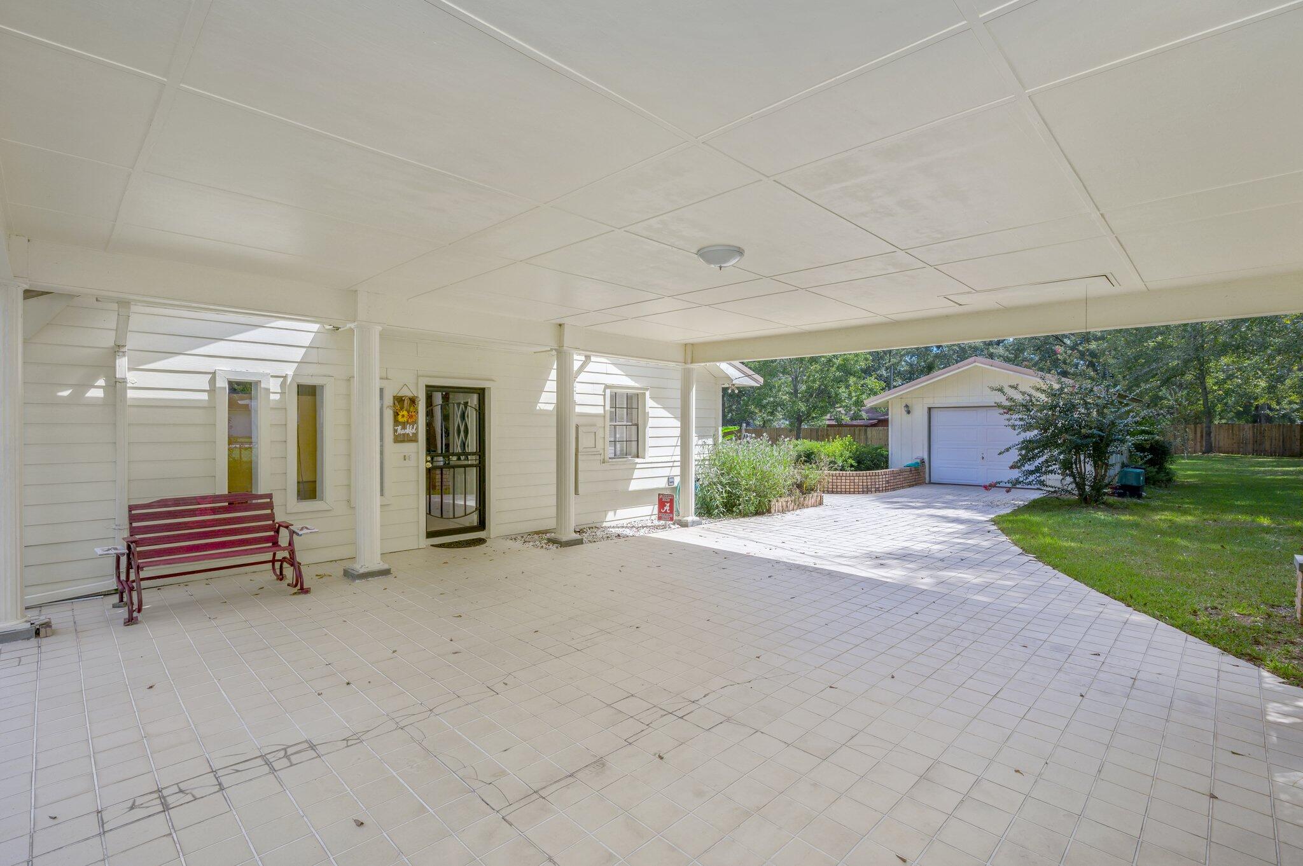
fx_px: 597
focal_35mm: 16
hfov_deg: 95.0
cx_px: 652
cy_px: 433
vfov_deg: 72.0
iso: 125
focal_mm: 16.5
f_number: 9
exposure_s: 1/200
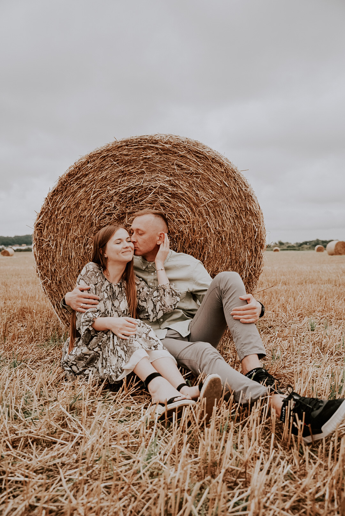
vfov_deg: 59.8
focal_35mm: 31
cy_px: 258
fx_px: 449
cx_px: 172
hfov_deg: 42.0
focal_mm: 31.3
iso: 100
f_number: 3.2
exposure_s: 1/400
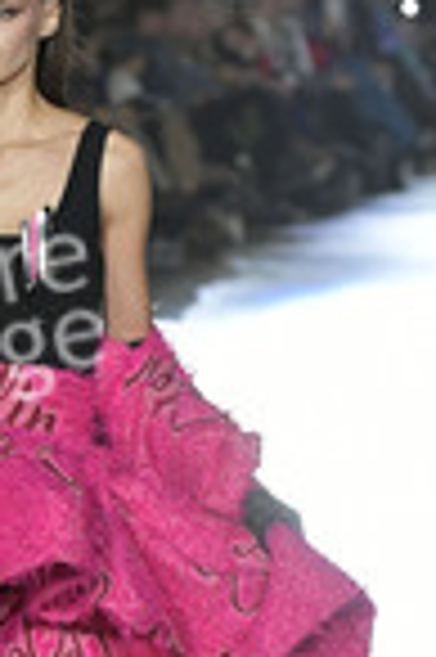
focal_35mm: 357
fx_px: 6500
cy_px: 567
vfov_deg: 5.8
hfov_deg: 3.8
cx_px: 4
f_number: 5
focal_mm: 130
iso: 3200
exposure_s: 1/500
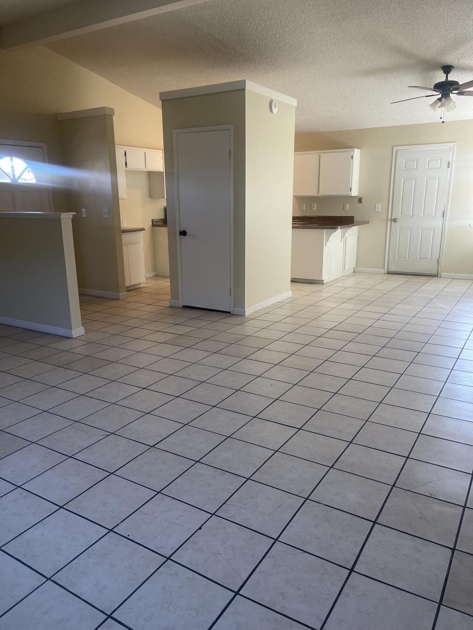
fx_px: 455
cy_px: 315
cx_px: 236
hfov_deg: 54.9
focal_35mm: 25
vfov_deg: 69.4
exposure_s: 1/120
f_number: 1.6
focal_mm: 5.1
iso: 100
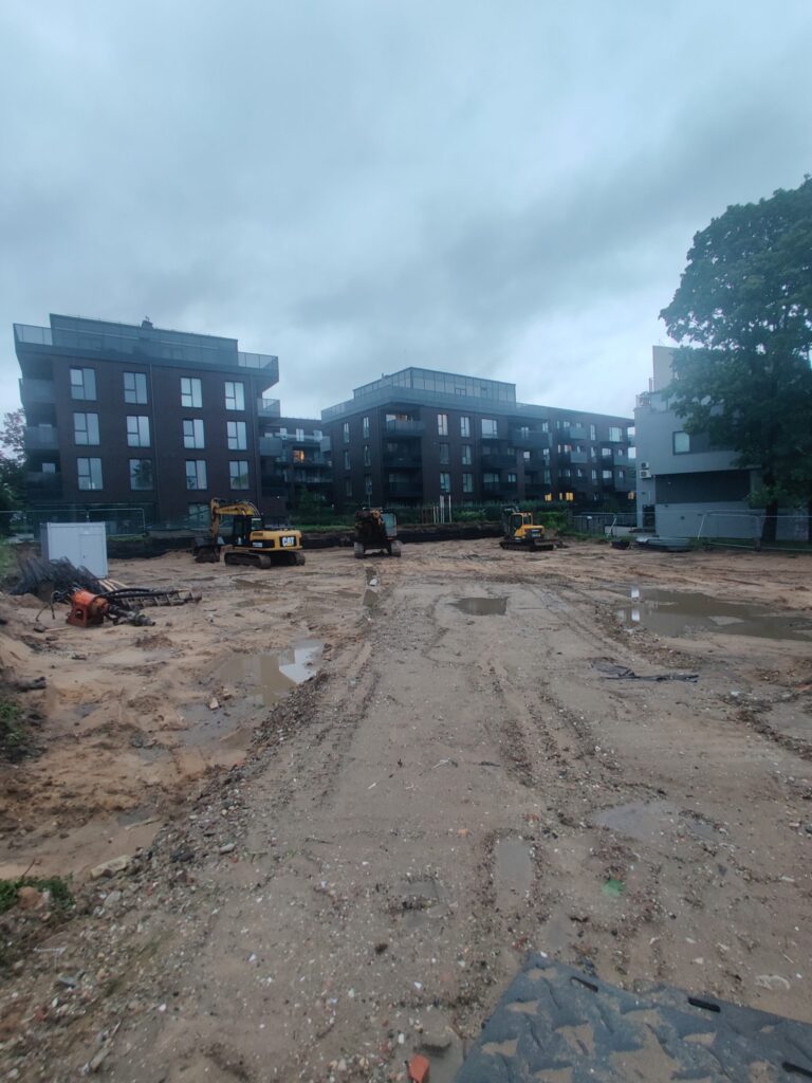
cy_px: 542
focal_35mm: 13
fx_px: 407
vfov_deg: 106.2
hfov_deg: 89.9
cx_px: 406
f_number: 2.2
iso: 250
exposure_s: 1/33
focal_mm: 2.25
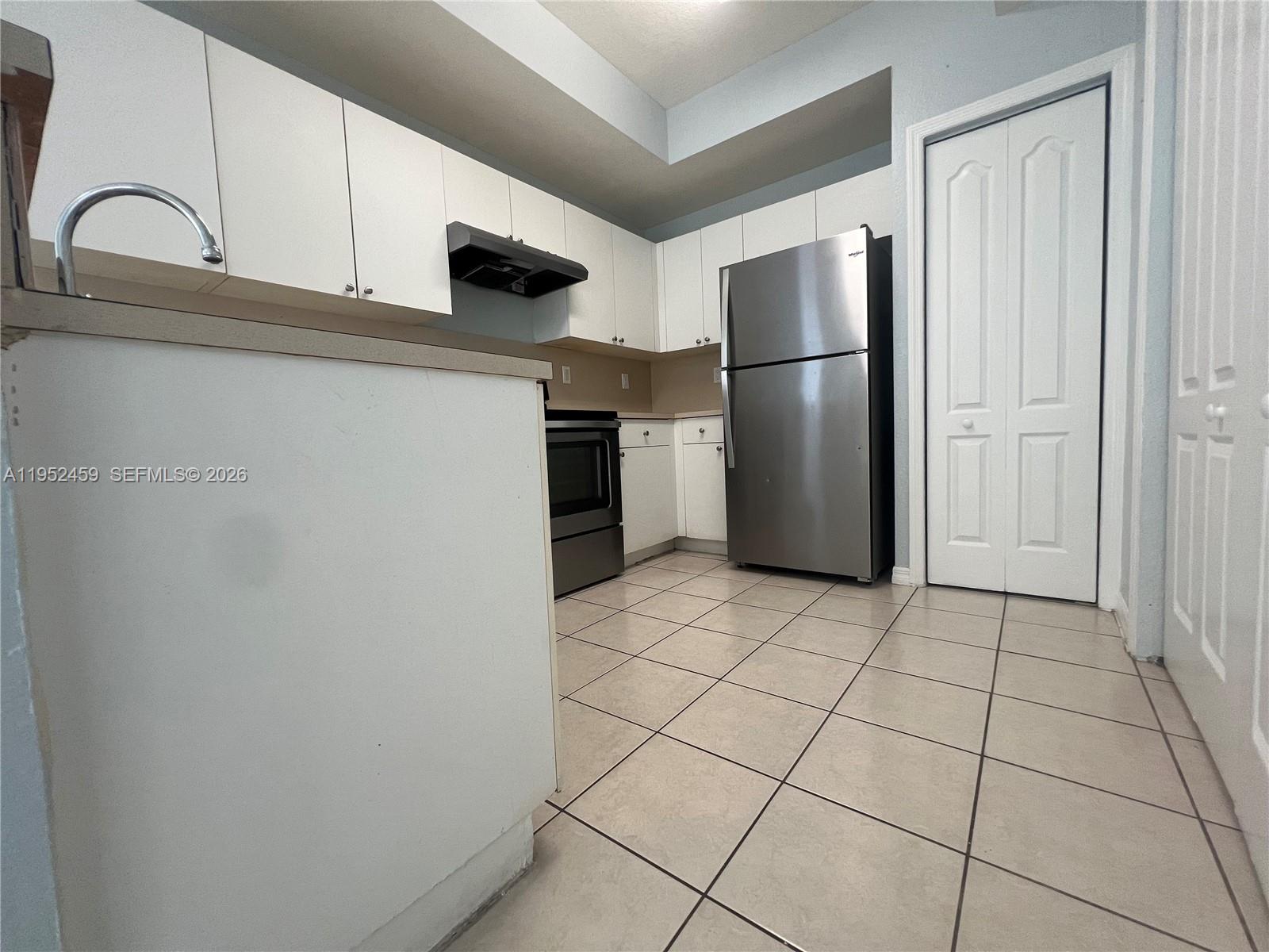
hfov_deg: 106.2
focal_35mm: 13
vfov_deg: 89.9
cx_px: 634
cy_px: 476
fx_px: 477
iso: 125
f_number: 1.8
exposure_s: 1/102
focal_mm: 1.57
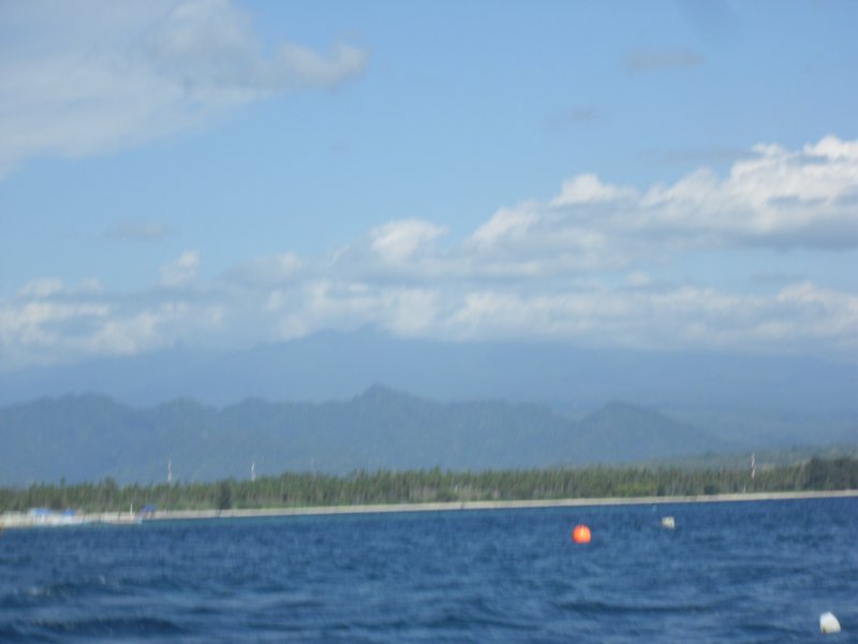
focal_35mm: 113
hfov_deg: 17.4
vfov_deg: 13.1
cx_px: 429
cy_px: 322
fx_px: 2801
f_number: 14.7
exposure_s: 1/100
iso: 100
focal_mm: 18.6
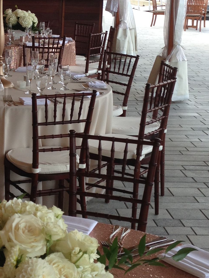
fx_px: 668
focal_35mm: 83
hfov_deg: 17.5
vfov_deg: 23.5
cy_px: 105
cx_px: 24
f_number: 2.4
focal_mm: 4.12
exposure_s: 1/222
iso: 50
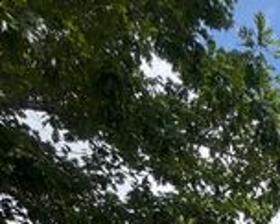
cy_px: 495
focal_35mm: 60
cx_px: 341
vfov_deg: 16.3
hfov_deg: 27.4
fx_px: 498
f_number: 2.2
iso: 32
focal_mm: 2.22
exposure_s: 1/770
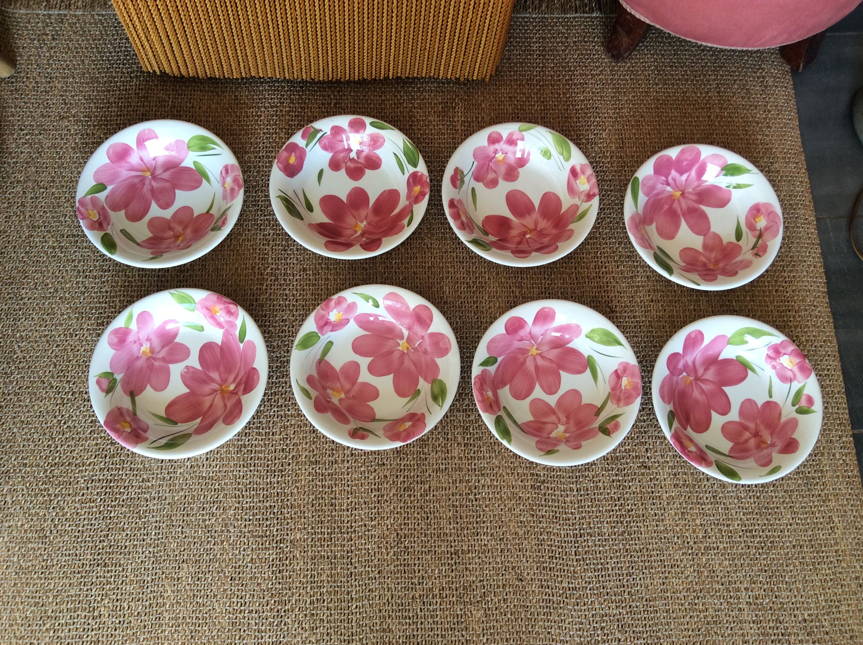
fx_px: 797
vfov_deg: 44.1
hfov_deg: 56.9
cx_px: 432
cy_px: 322
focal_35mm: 32
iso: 32
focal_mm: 3.3
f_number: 2.4
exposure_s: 1/50
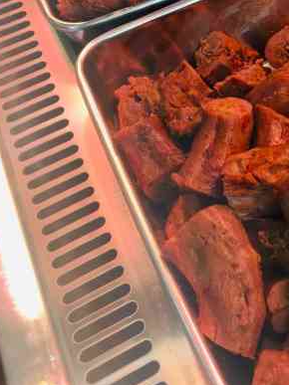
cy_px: 1
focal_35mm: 70
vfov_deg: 26.3
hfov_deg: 19.9
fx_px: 780
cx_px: 335
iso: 32
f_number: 2.2
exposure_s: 1/33
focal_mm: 4.15
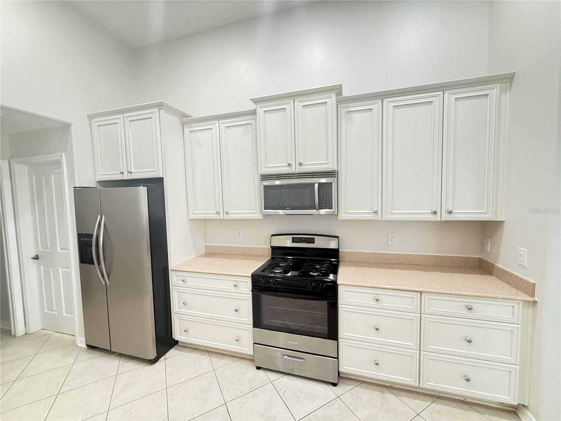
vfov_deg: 85.7
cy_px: 210
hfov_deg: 102.1
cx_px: 280
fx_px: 227
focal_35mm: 14
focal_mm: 2.22
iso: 400
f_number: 2.2
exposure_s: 1/60
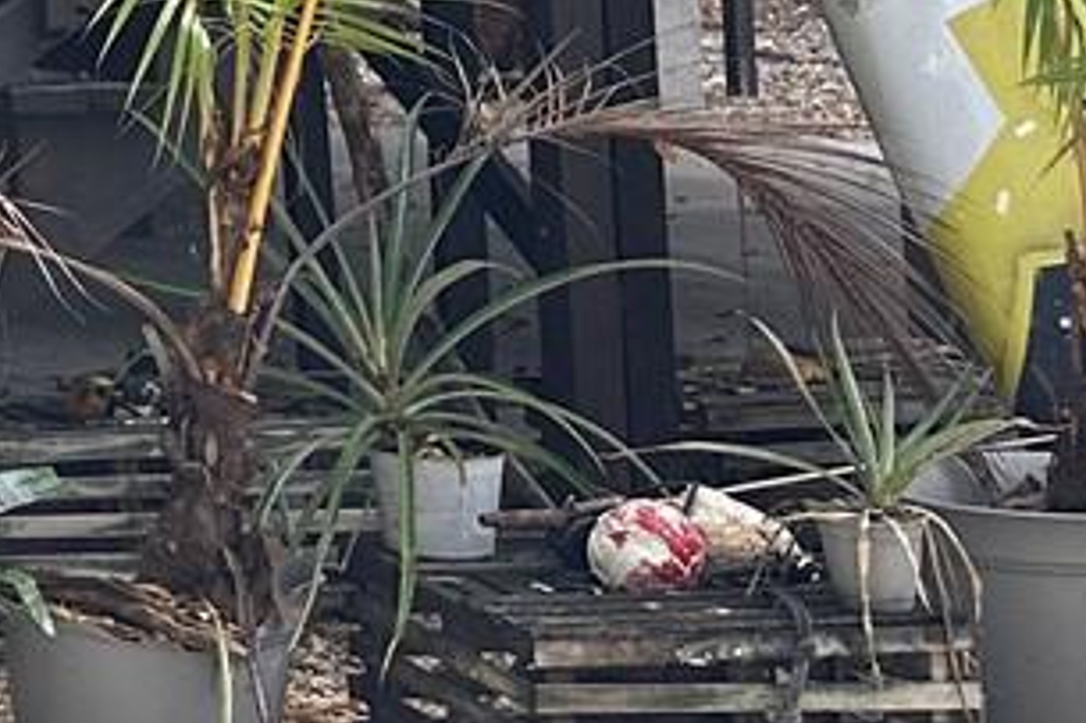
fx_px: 3950
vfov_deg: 10.0
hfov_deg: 12.5
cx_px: -1481
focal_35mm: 131
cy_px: -488
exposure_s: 1/347
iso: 80
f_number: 1.78
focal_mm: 6.86
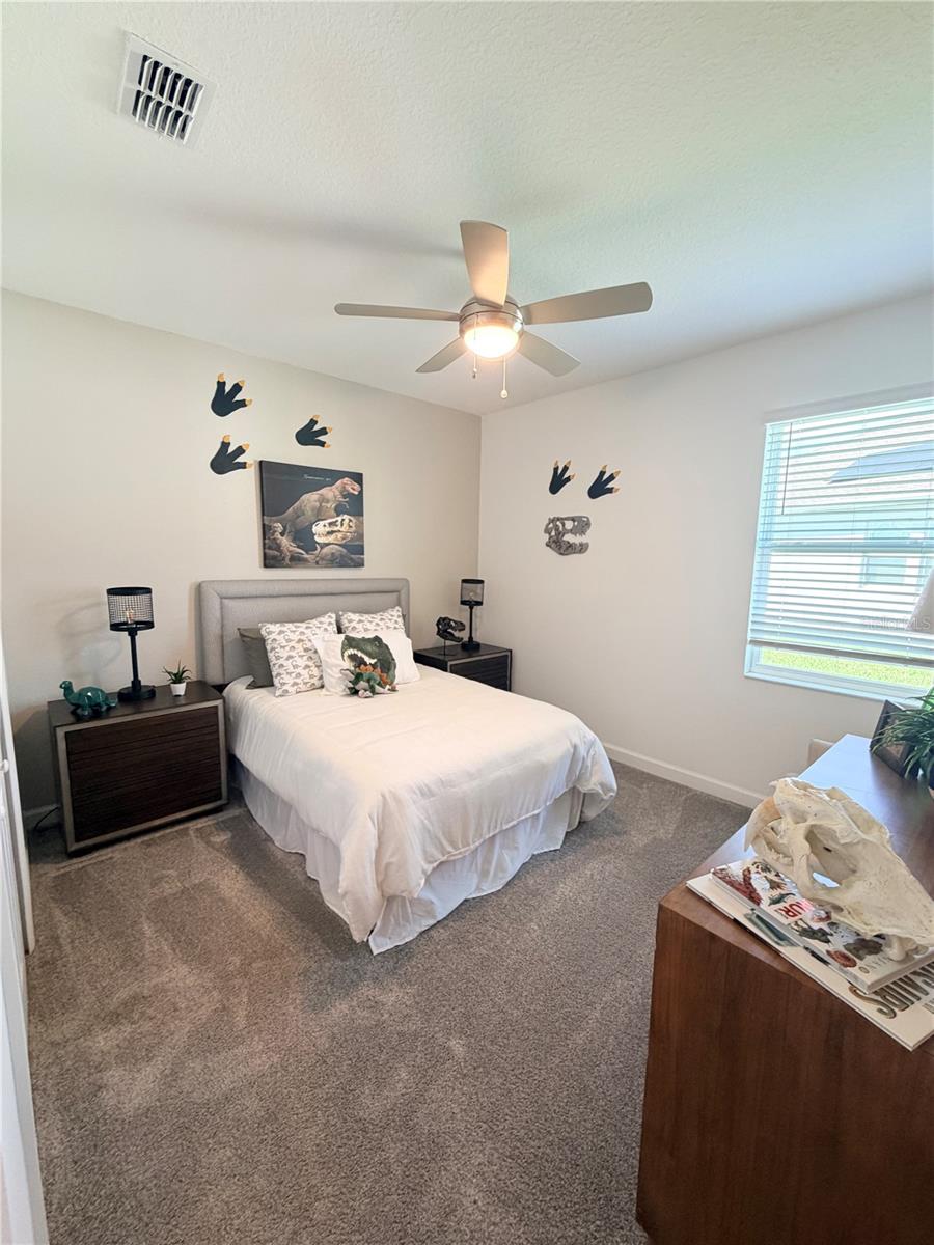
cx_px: 467
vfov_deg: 102.1
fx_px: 504
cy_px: 622
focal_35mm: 14
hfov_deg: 85.7
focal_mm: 2.22
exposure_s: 1/60
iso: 200
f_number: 2.2
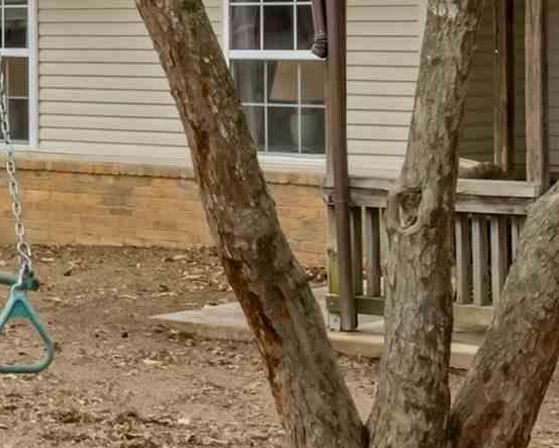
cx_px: -381
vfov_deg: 11.8
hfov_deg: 13.6
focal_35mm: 130
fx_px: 2152
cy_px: -2
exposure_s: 1/240
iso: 110
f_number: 5.6
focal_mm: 12.29
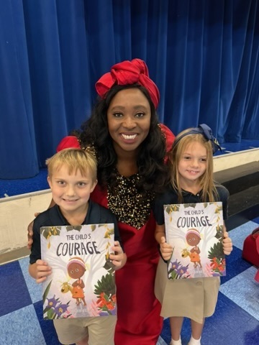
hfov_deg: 56.8
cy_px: 172
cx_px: 130
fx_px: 239
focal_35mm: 24
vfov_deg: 71.6
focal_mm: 6.86
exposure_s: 1/60
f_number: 1.78
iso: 250
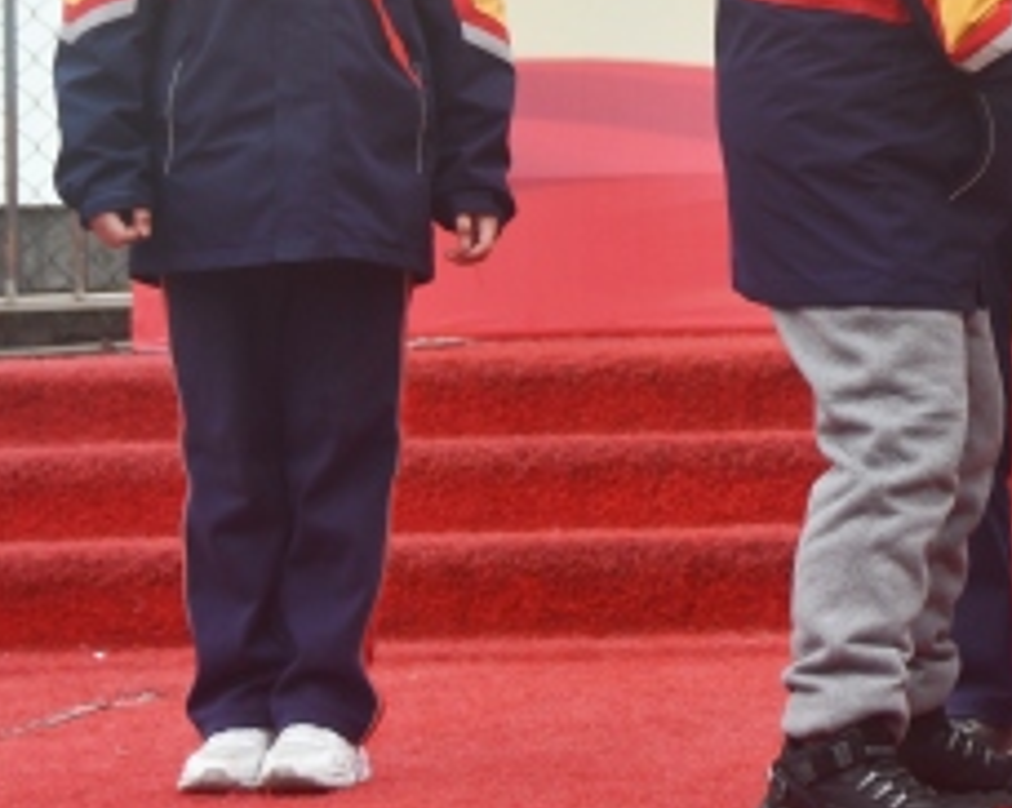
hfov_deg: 8.3
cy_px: -44
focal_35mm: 230
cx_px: 1172
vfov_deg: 6.7
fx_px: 6883
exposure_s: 1/250
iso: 320
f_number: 5.6
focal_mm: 62
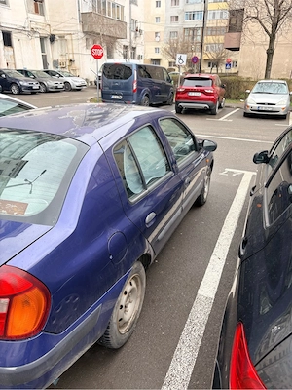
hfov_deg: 53.1
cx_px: 146
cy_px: 195
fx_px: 292
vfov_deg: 67.3
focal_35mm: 26
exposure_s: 1/244
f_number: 1.6
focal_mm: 5.96
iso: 40
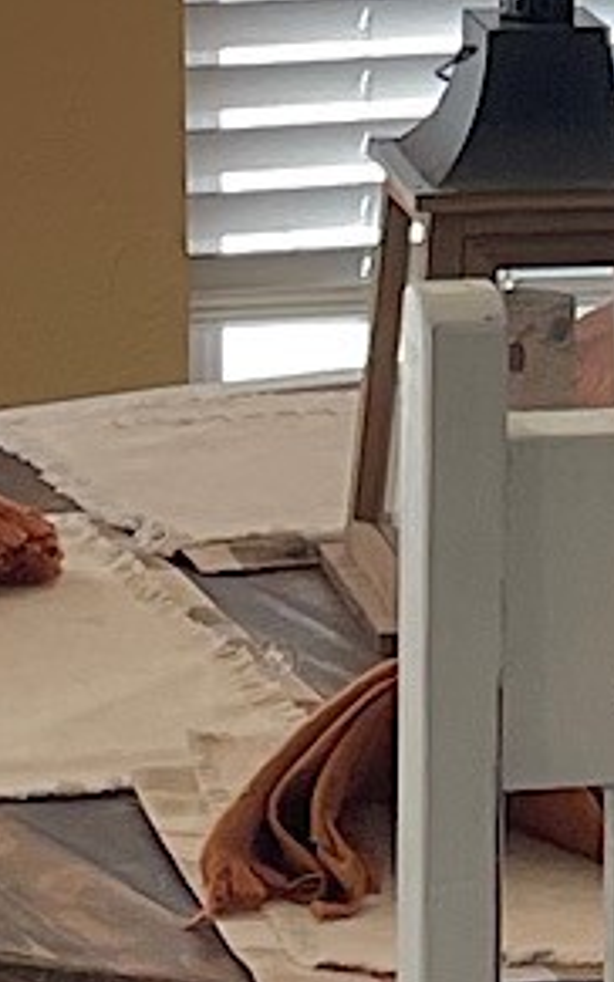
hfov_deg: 7.3
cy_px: -361
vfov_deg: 11.6
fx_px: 4683
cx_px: 1039
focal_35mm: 175
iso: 100
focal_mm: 5.1
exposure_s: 1/121
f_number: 1.6
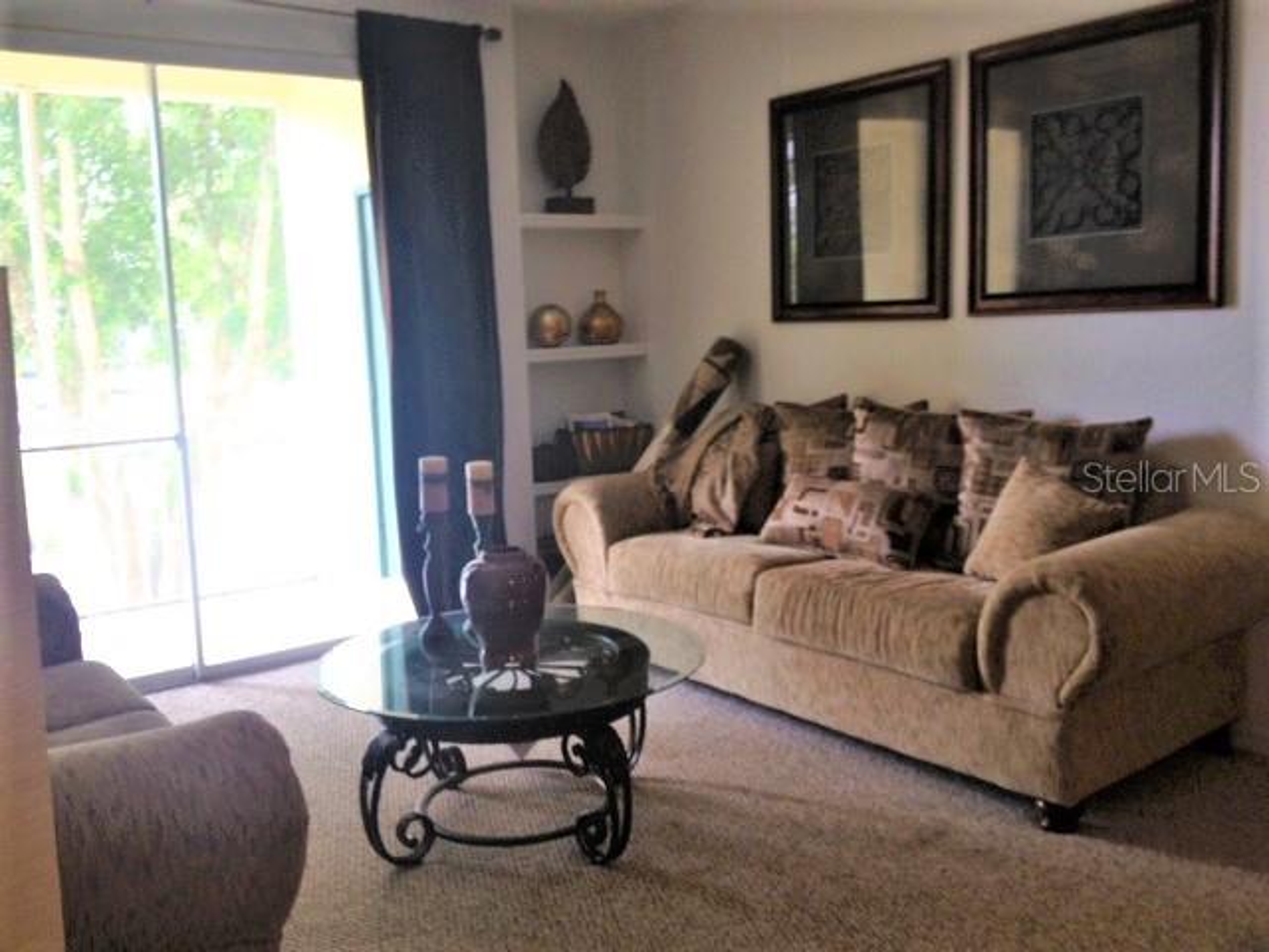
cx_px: 634
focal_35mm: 35
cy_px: 476
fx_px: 1283
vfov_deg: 40.7
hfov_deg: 52.6
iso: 50
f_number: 2.4
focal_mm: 4.28
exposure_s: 1/40
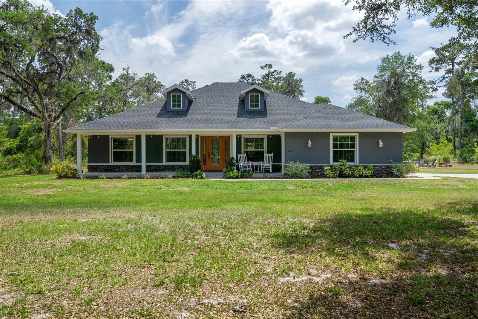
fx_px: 398
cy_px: 160
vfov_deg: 43.6
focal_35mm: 30
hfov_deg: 61.9
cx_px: 239
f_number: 8
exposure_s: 1/320
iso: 400
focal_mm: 30
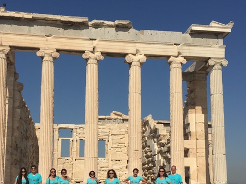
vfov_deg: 30.3
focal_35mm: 47
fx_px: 334
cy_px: 143
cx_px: 111
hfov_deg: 40.4
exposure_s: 1/4950
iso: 32
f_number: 2.2
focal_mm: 4.15
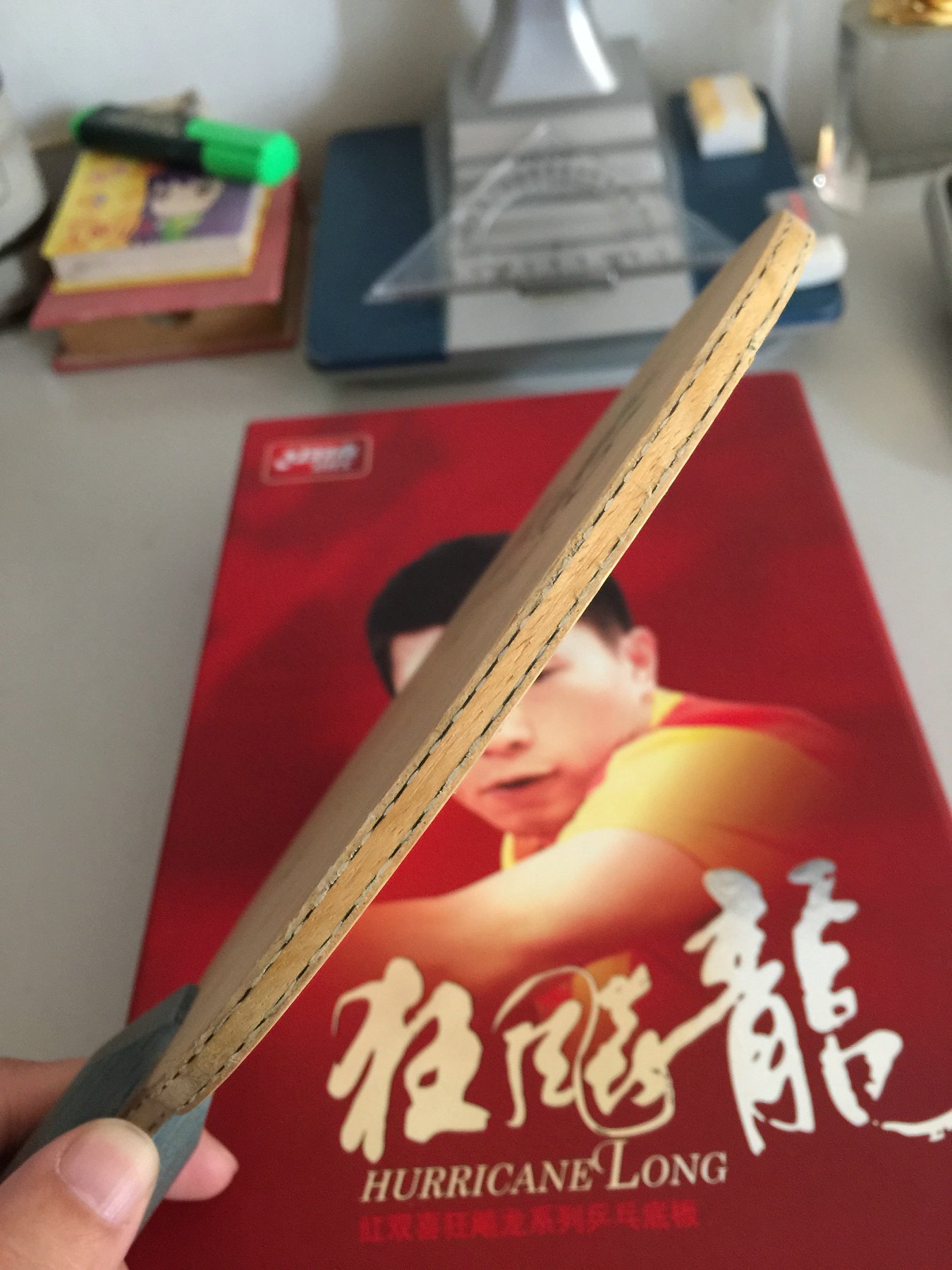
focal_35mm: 29
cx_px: 476
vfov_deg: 61.7
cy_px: 635
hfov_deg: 48.2
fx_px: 1063
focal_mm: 4.15
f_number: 2.2
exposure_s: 1/10
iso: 100
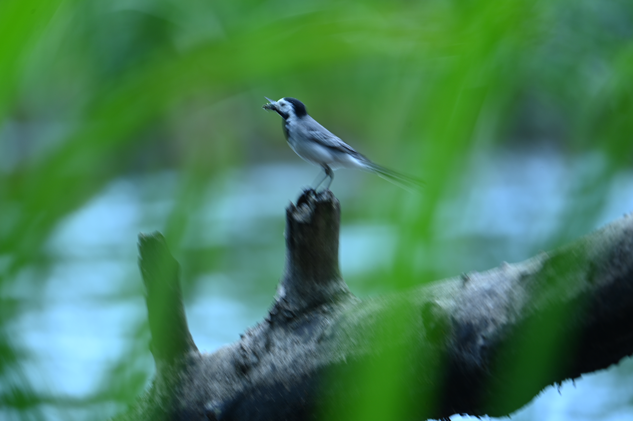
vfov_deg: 2.7
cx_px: 316
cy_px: 210
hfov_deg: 4.1
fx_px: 8786
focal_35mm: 500
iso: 180
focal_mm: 500
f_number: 6.7
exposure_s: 1/100
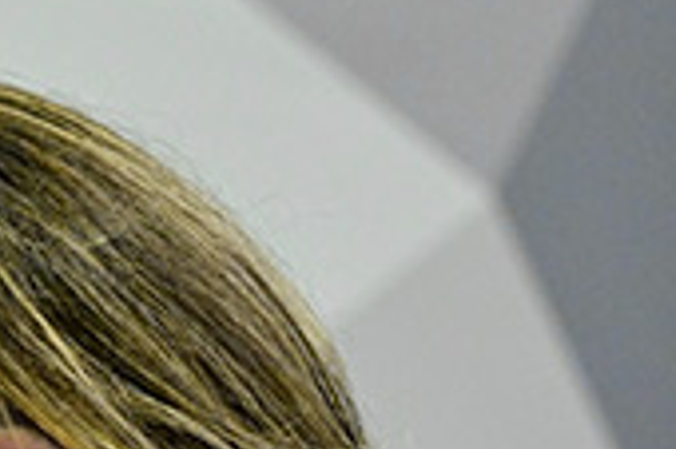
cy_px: 823
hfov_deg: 2.0
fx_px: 18928
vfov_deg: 1.4
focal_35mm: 1009
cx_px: 64
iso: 2500
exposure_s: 1/200
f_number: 4
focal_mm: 200
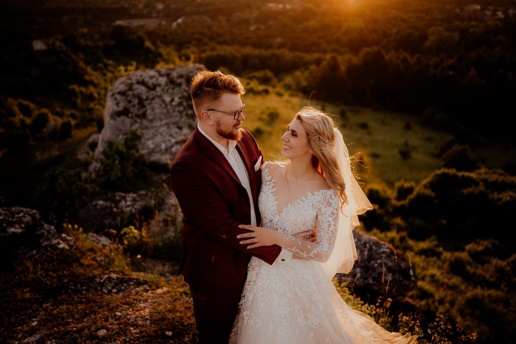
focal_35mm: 35
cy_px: 172
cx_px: 258
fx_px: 501
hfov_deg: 54.5
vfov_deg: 37.8
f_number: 1.8
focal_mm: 35
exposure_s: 1/400
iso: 100
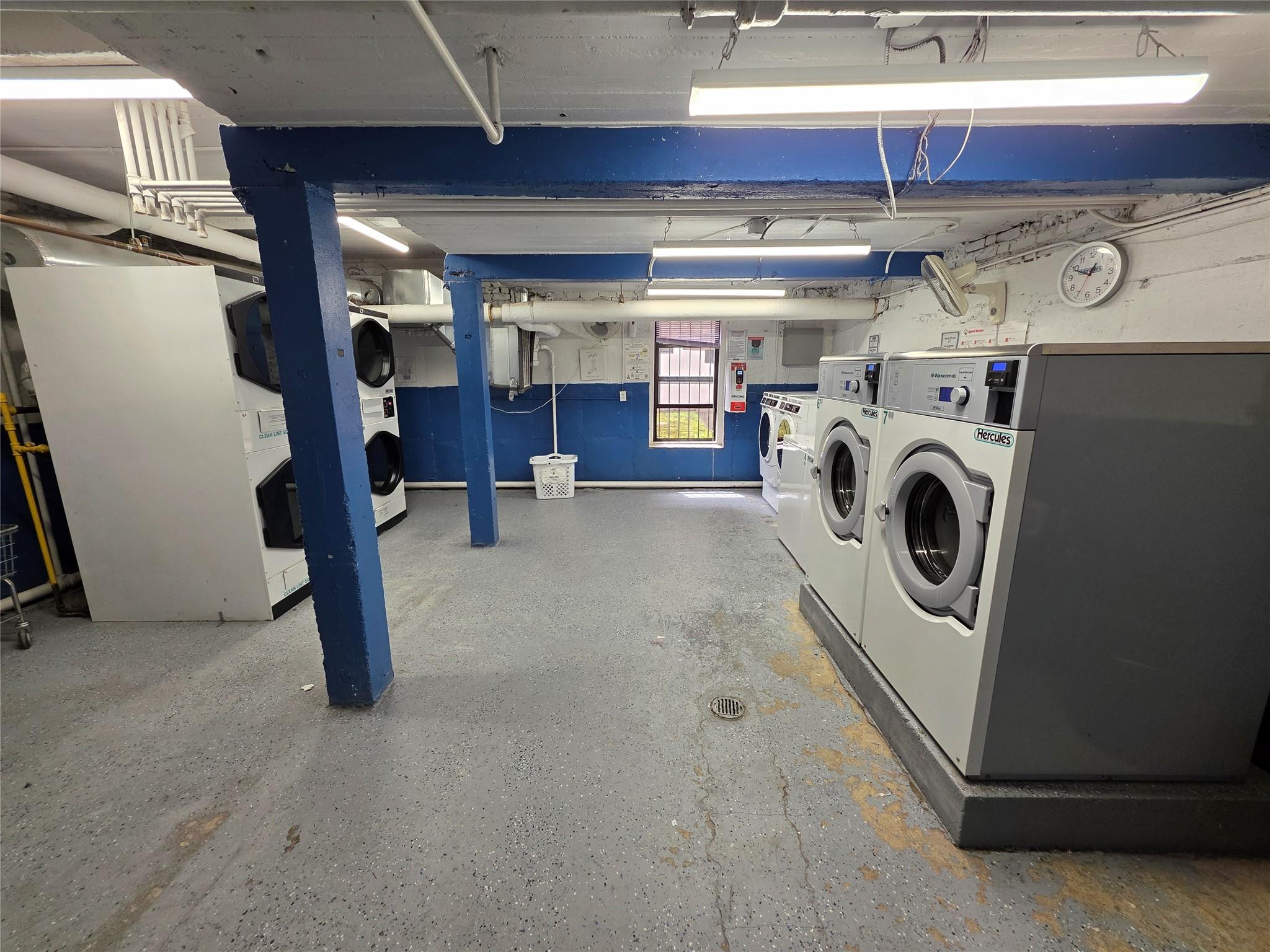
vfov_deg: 89.9
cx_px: 635
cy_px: 476
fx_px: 477
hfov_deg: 106.2
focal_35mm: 13
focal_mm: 2.2
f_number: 1.9
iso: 100
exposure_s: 1/120
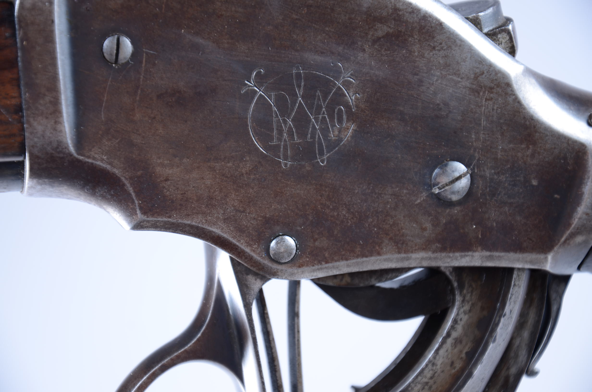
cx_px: 296
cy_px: 196
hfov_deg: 13.1
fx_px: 2585
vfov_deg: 8.7
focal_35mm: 158
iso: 100
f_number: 6.3
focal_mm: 105
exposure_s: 1/100
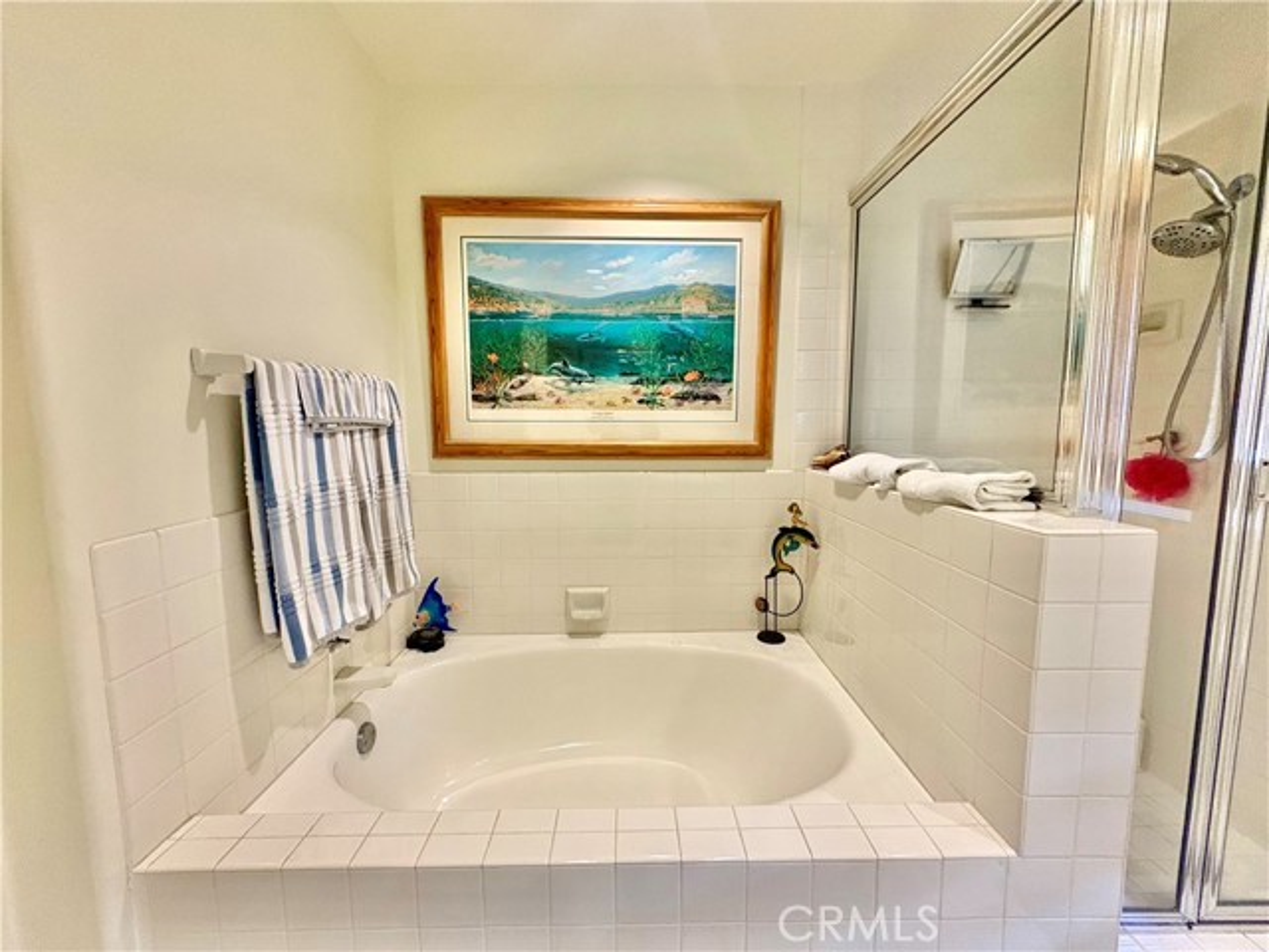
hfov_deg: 102.1
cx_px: 634
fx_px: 513
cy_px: 476
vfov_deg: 85.7
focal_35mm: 14
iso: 400
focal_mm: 2.22
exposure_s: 1/60
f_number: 2.2
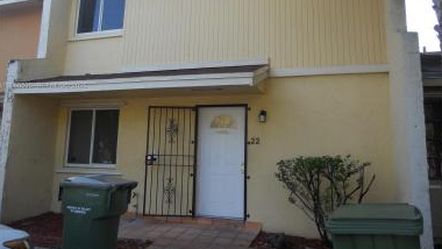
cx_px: 229
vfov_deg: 37.5
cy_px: 86
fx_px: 363
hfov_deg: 62.6
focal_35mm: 31
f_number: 3.2
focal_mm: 4.9
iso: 80
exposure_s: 1/200
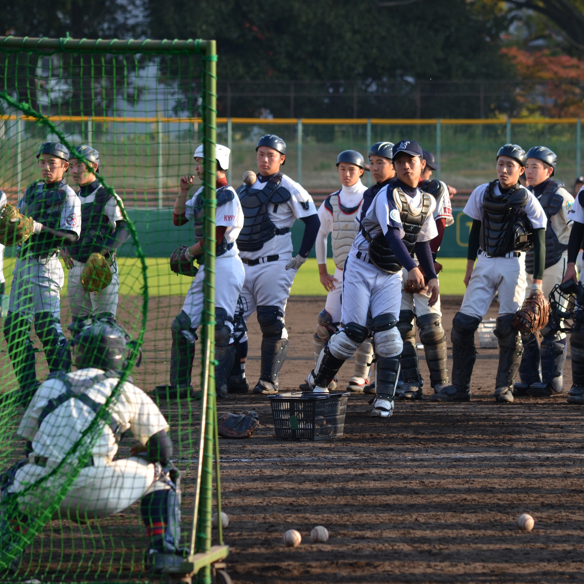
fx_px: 4593
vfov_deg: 7.3
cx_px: 342
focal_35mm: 241
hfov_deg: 7.3
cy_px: 292
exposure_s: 1/1000
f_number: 4.8
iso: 500
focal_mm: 125
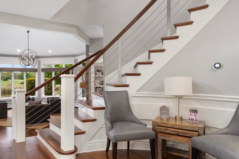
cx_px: 89
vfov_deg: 49.5
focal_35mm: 26
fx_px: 172
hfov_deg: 68.3
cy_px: 83
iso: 1600
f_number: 7.1
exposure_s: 1/160
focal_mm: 19
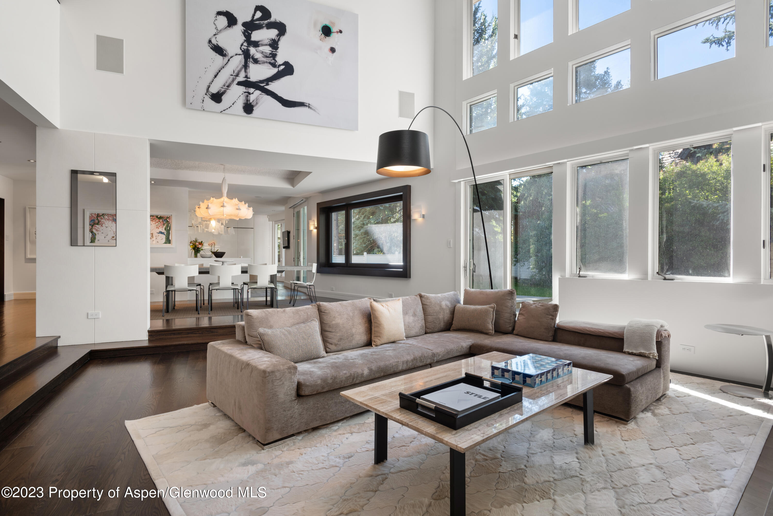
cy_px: 258
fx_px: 408
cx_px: 386
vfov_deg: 64.6
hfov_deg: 86.9
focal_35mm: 19
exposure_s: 1/2
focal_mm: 19
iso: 100
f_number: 7.1
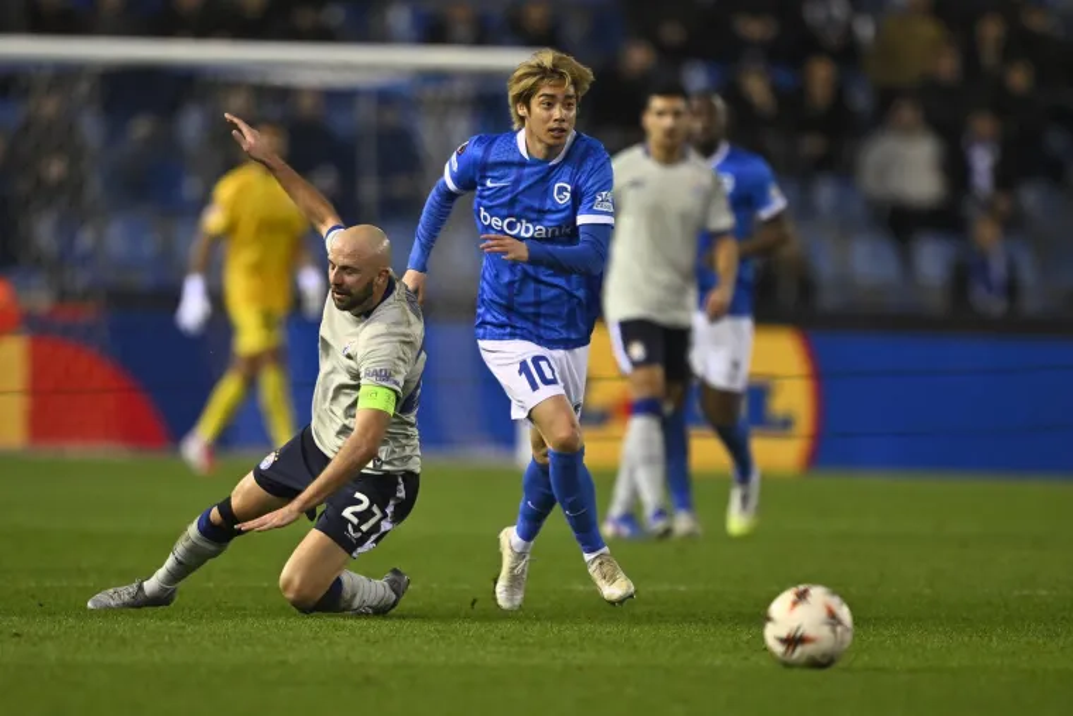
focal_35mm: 400
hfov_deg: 5.2
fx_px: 11924
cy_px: 358
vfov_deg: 3.4
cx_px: 536
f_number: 2.8
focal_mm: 400
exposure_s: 1/1250
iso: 1000
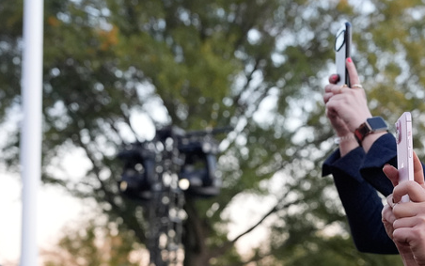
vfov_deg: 14.5
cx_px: 305
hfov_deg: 22.9
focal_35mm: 90
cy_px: 215
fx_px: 1043
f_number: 4
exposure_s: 1/500
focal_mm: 39
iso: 3200
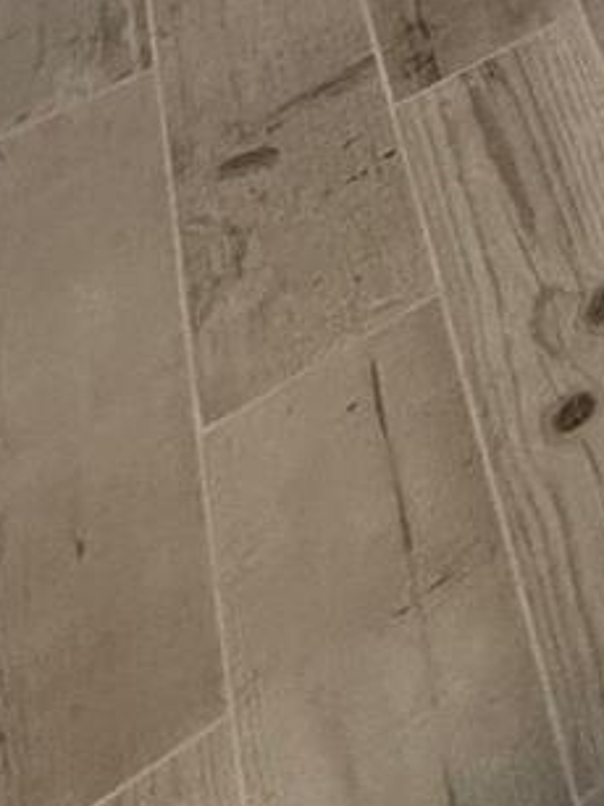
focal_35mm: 70
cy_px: -1074
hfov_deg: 14.3
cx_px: 1439
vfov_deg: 15.7
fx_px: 1630
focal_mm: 2.22
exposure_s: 1/120
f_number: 2.2
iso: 320
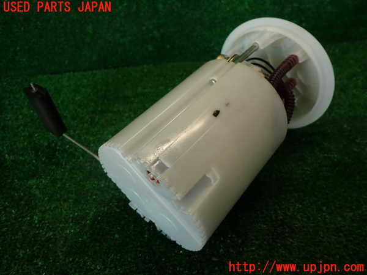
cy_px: 138
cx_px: 184
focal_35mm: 25
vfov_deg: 54.9
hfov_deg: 69.4
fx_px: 265
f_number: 2
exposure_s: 1/100
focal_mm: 4.5
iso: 100
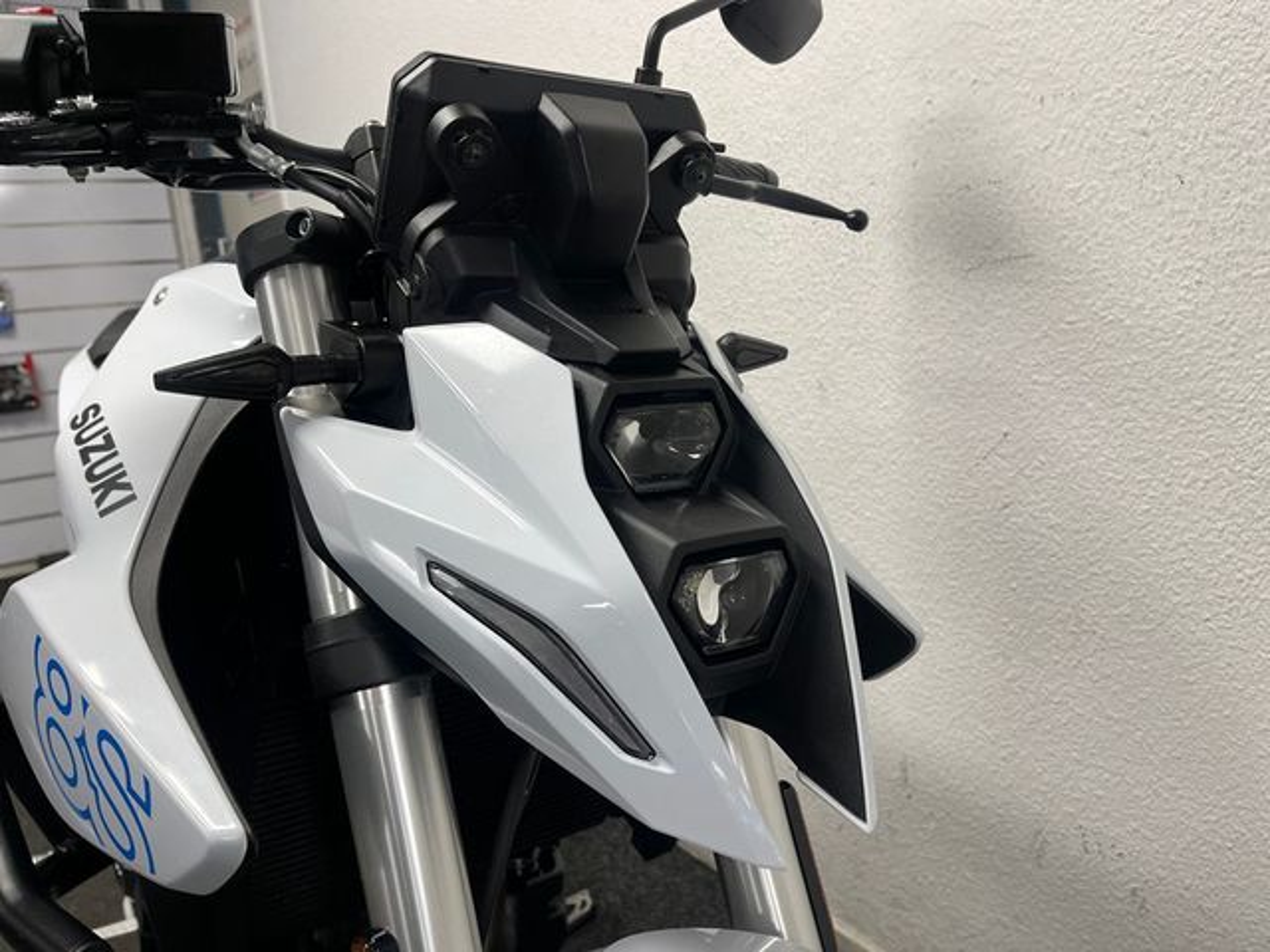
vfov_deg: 53.1
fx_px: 954
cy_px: 476
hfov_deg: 67.3
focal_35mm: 26
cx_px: 635
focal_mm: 5.1
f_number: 1.6
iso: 125
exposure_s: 1/100
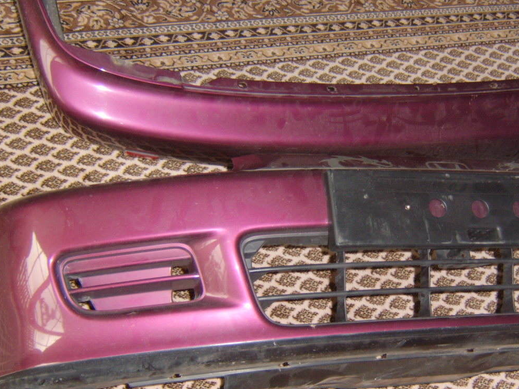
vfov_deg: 29.0
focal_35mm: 50
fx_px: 750
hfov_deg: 37.8
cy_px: 235
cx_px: 346
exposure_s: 1/30
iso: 141
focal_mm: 8.13
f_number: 2.7
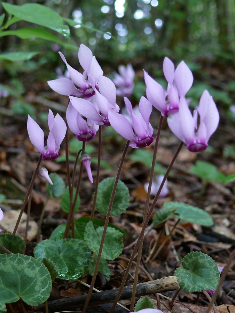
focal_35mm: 70
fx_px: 634
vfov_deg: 27.8
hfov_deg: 21.0
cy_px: 156
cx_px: 118
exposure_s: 1/10
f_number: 3.2
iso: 100
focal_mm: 11.8
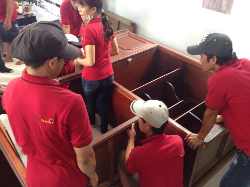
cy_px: 94
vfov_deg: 42.9
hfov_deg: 55.4
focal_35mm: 33
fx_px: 238
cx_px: 125
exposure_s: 1/20
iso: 50
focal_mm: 4.12
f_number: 2.4
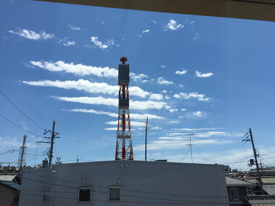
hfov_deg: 61.7
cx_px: 138
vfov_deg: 48.2
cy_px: 103
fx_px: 230
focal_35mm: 29
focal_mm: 4.15
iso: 32
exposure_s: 1/2639
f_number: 2.2
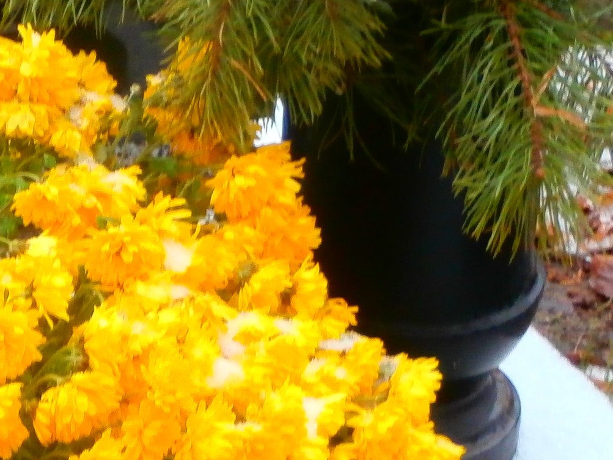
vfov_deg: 7.3
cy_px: -4
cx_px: -234
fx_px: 3594
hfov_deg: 9.5
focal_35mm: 203
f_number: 4.7
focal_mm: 12.1
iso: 200
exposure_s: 1/50
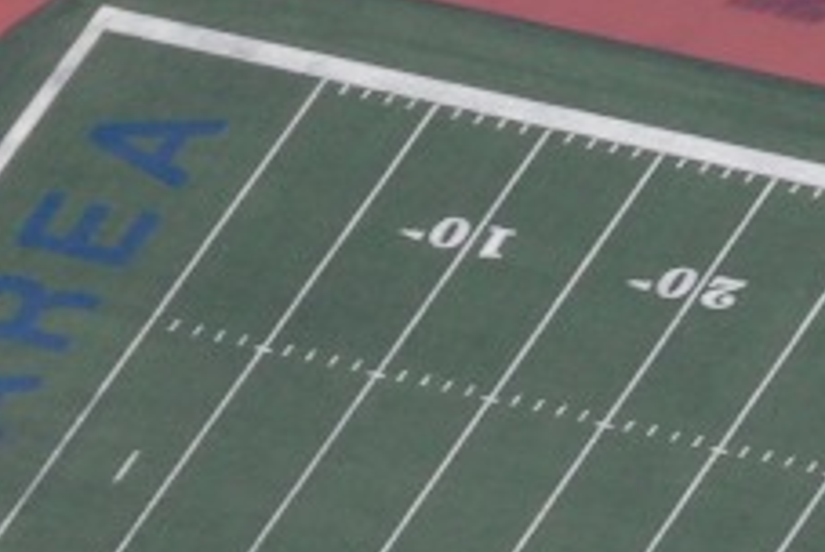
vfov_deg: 1.2
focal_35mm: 1119
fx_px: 25666
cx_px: 950
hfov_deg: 1.8
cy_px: 988
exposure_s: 1/350
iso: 320
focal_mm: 105
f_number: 10
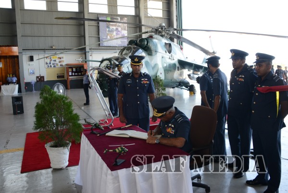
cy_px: 96
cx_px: 144
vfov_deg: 46.4
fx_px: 224
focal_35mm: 28
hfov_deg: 65.4
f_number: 7.1
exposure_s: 1/125
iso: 800
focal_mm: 28
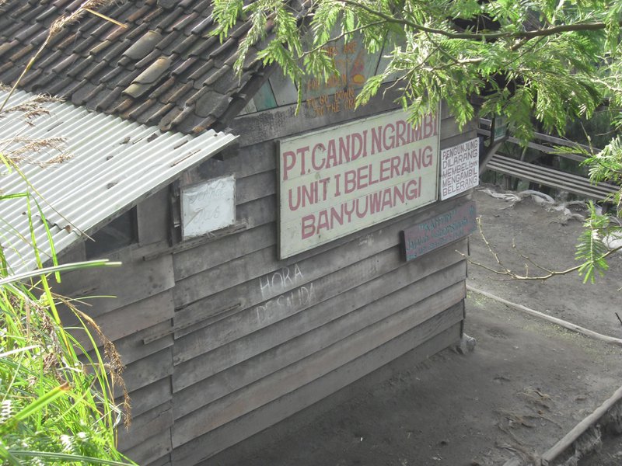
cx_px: 311
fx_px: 1168
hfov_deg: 29.8
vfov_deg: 22.6
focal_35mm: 65
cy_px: 233
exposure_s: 1/100
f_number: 3.8
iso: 100
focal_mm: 10.7
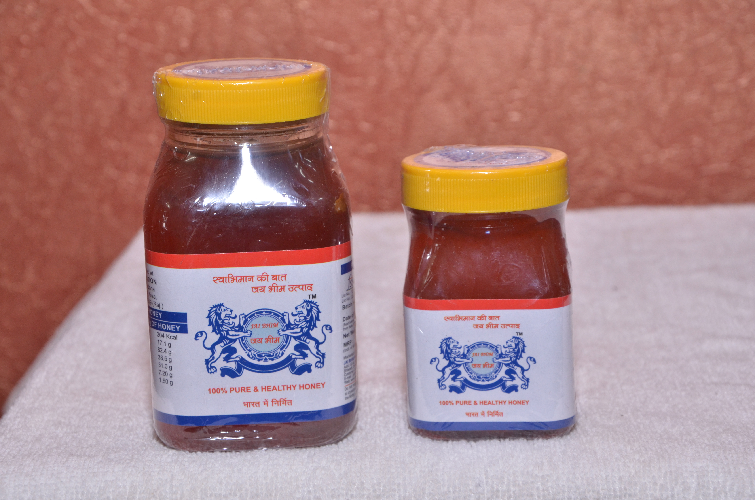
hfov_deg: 18.2
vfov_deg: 12.1
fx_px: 2354
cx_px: 378
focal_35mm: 112
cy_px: 250
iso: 800
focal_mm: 75
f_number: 7.1
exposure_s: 1/125
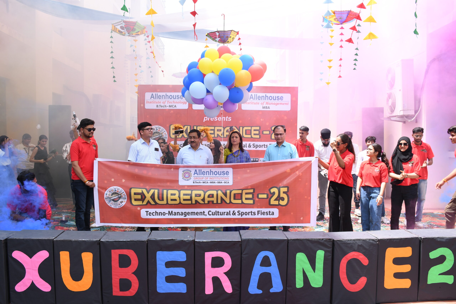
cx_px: 228
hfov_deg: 67.4
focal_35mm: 27
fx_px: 342
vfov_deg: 47.9
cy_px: 152
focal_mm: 18
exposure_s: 1/160
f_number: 7.1
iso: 250
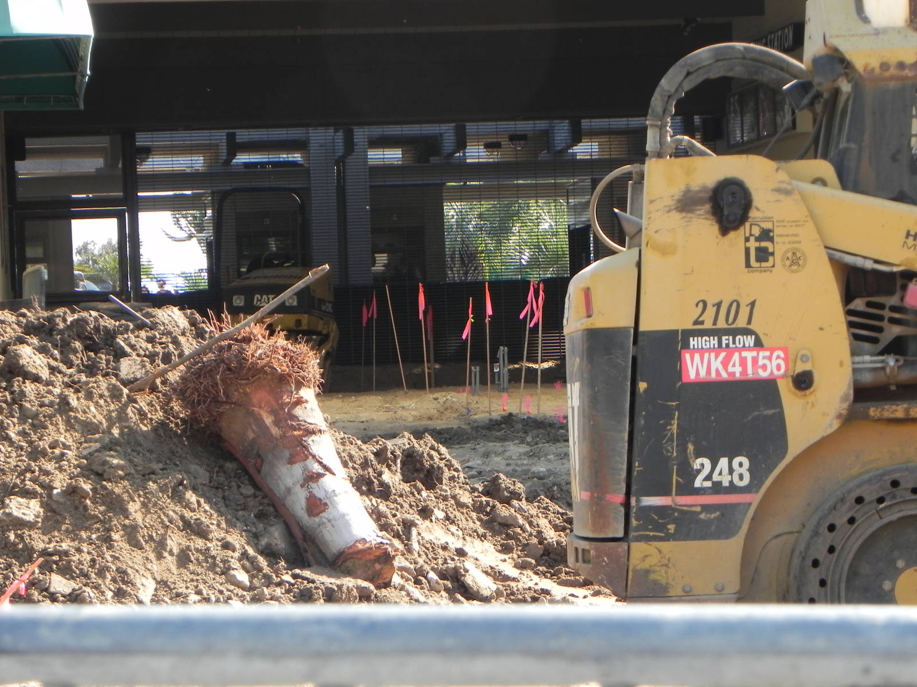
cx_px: 458
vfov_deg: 11.5
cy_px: 344
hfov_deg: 15.3
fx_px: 3417
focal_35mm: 129
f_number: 4.5
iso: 160
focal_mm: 23
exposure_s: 1/162
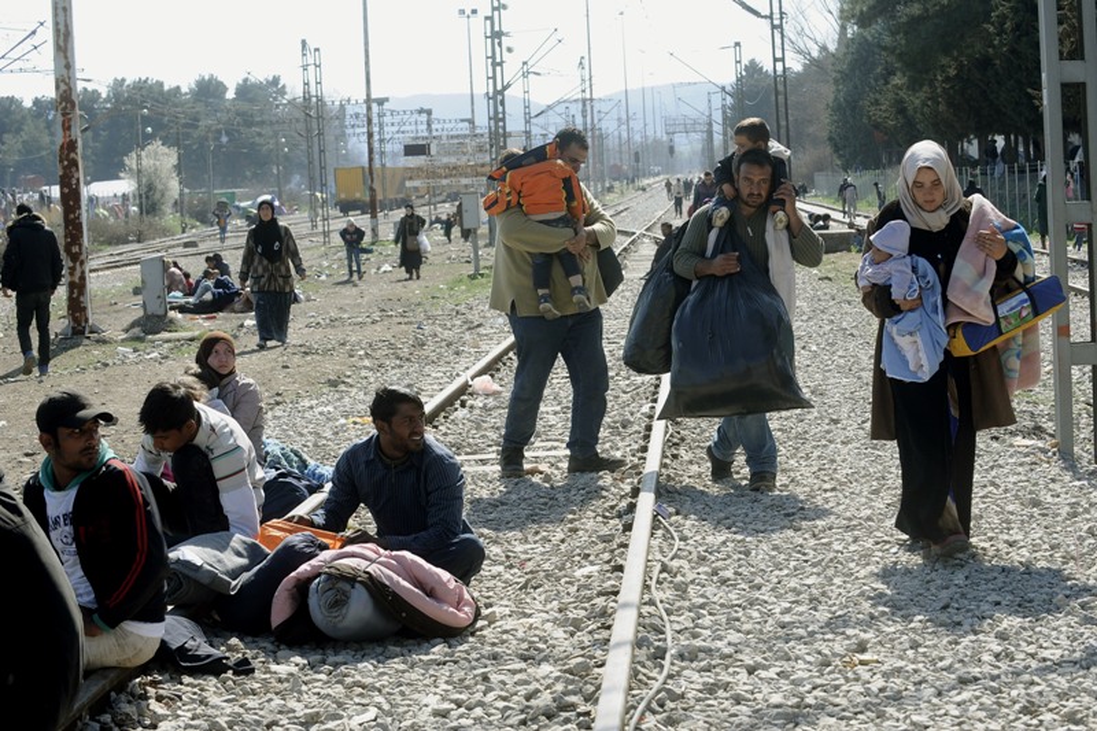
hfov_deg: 28.8
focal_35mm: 70
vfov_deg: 19.4
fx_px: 2132
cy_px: 366
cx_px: 548
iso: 200
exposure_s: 1/250
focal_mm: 70
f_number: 9
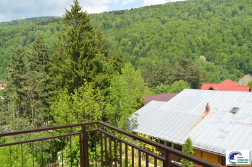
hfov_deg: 64.7
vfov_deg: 45.5
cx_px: 126
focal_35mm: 28
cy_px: 84
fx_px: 199
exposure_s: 1/160
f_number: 7.1
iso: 100
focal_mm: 19
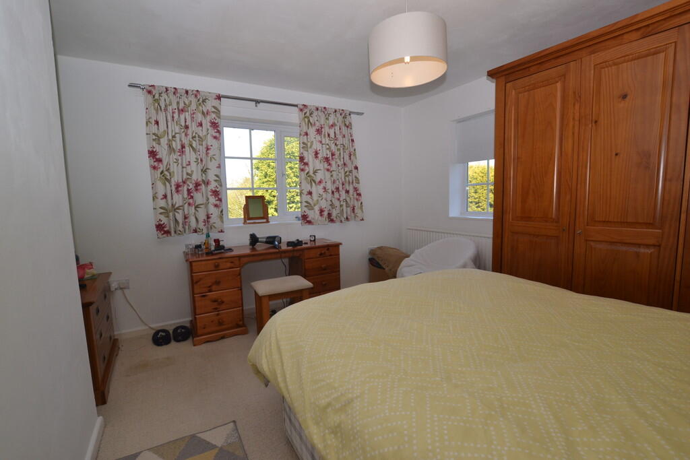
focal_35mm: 15
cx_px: 345
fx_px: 288
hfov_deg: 100.4
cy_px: 230
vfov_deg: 77.3
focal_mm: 10
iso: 400
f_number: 7.1
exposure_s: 1/125
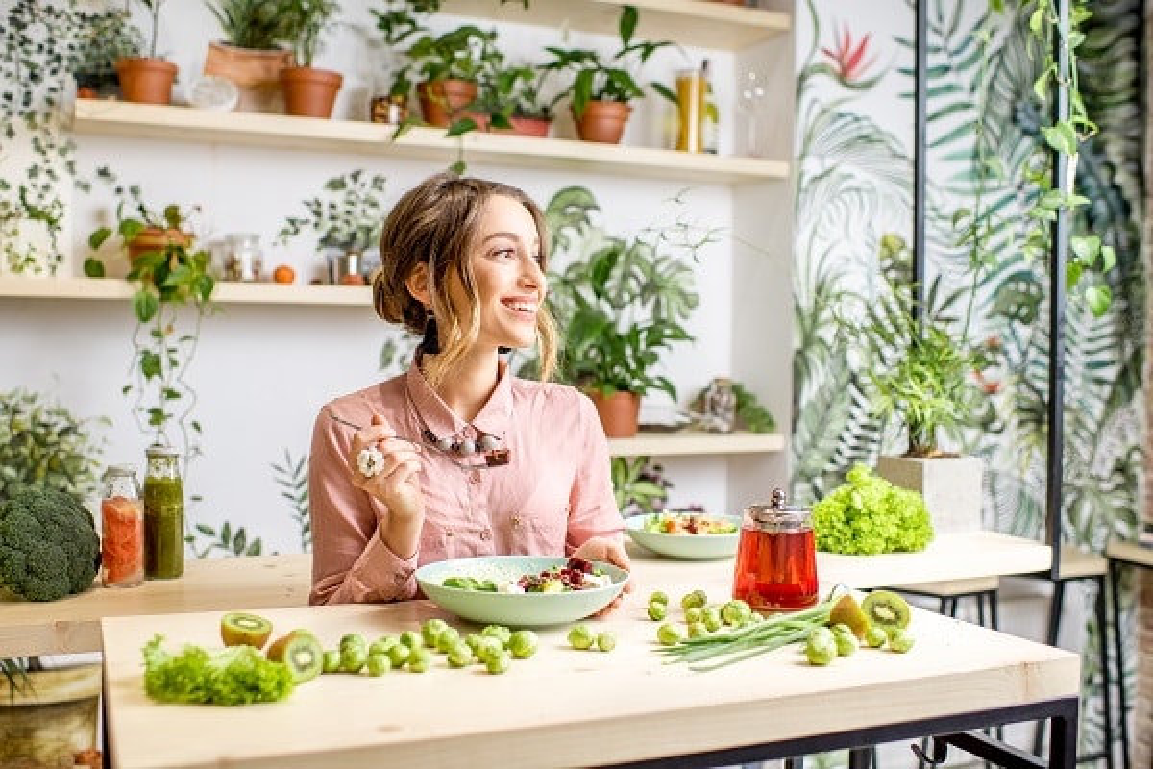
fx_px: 1121
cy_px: 384
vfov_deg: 37.9
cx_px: 576
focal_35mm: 35
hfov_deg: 54.4
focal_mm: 35
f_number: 2.8
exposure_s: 1/160
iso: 200
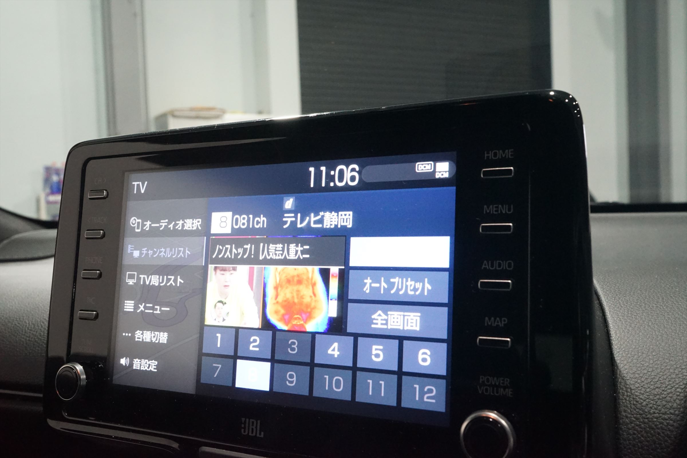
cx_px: 344
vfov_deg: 40.0
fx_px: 630
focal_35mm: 33
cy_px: 229
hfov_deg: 57.2
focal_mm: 33
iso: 6400
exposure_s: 1/25
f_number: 13
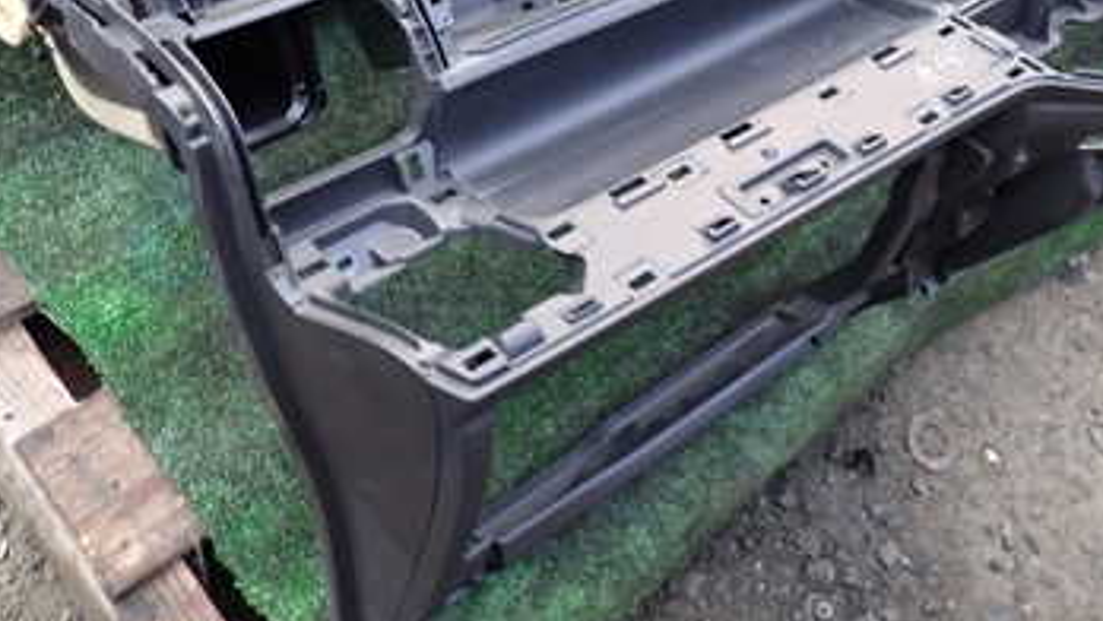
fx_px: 1375
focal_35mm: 47
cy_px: 0
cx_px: 773
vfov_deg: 24.3
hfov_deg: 42.8
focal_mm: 4.5
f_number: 2
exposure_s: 1/30
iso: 250
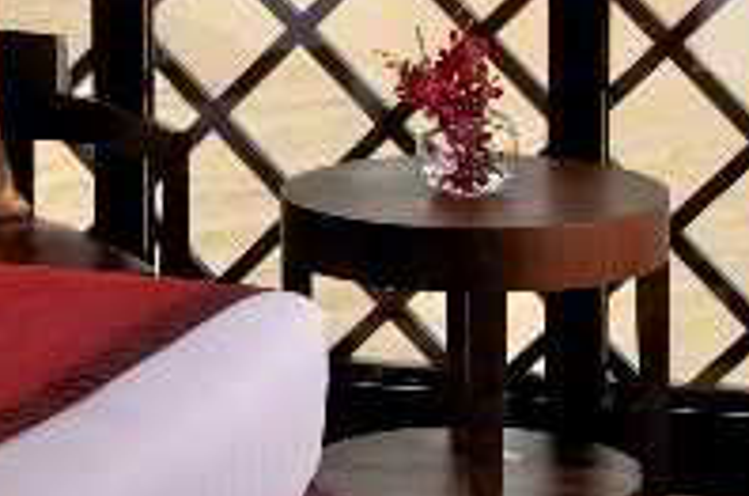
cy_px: -8
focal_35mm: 170
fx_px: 3528
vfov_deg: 8.0
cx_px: -42
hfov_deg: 12.0
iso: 100
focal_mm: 28
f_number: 9
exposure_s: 1/80
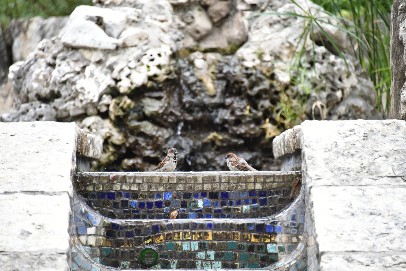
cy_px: 136
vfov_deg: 4.6
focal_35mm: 300
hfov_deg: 6.9
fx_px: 3384
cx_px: 203
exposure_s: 1/640
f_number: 5.6
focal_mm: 300
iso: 2200
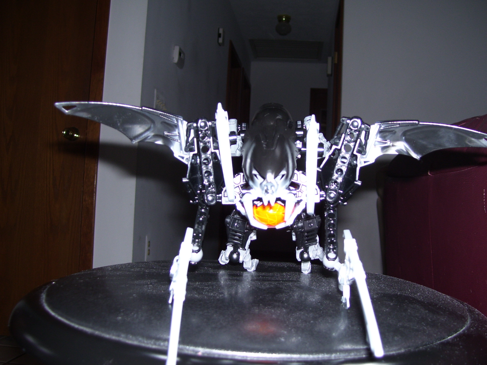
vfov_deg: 38.7
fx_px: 521
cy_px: 182
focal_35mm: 37
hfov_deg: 50.1
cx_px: 244
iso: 80
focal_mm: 6
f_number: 2.7
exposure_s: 1/60
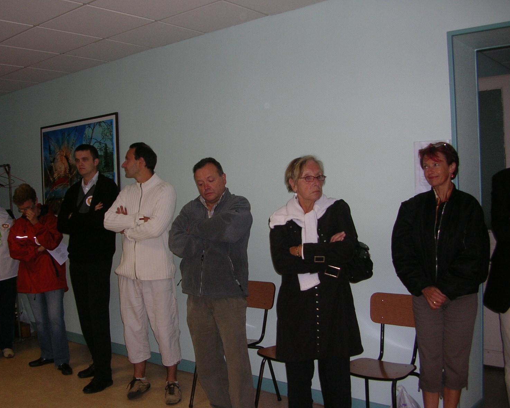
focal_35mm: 37
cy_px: 207
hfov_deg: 49.0
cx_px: 238
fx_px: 559
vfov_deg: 40.1
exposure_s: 1/60.1
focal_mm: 5.8
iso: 74
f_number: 2.8
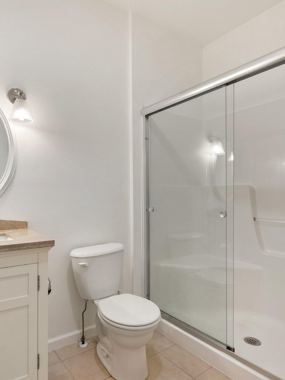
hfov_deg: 60.6
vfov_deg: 76.4
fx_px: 241
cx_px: 114
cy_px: 190
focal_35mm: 22
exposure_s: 1/10
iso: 800
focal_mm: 10
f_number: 8
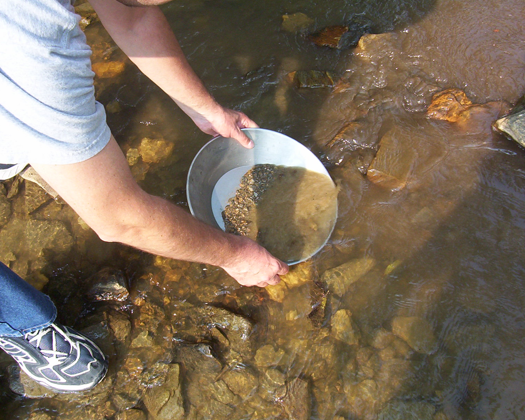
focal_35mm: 45
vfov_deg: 33.4
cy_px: 211
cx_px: 265
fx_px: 699
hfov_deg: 41.2
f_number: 2.73
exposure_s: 1/583
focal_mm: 5.77
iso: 100
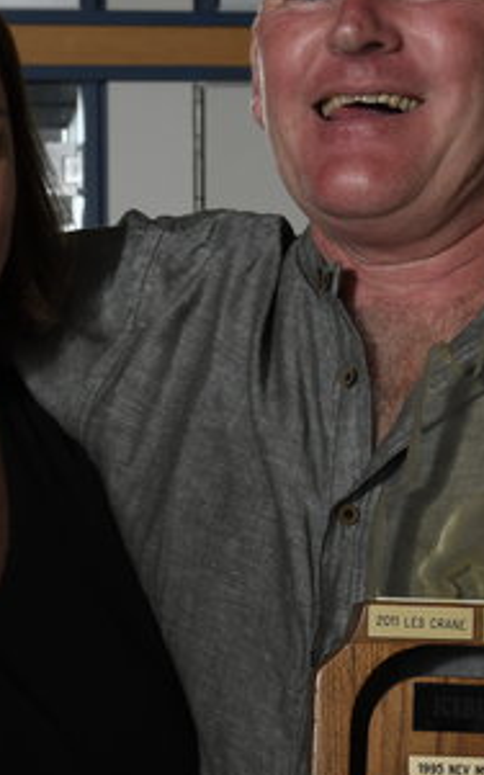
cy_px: 538
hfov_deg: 11.4
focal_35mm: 115
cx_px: 192
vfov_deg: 18.1
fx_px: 2428
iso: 320
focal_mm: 34
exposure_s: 1/125
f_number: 9
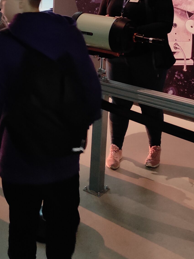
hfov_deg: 26.0
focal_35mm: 56
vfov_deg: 32.5
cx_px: 73
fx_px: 419
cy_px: 21
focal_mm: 5.43
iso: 502
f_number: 1.89
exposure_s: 1/20
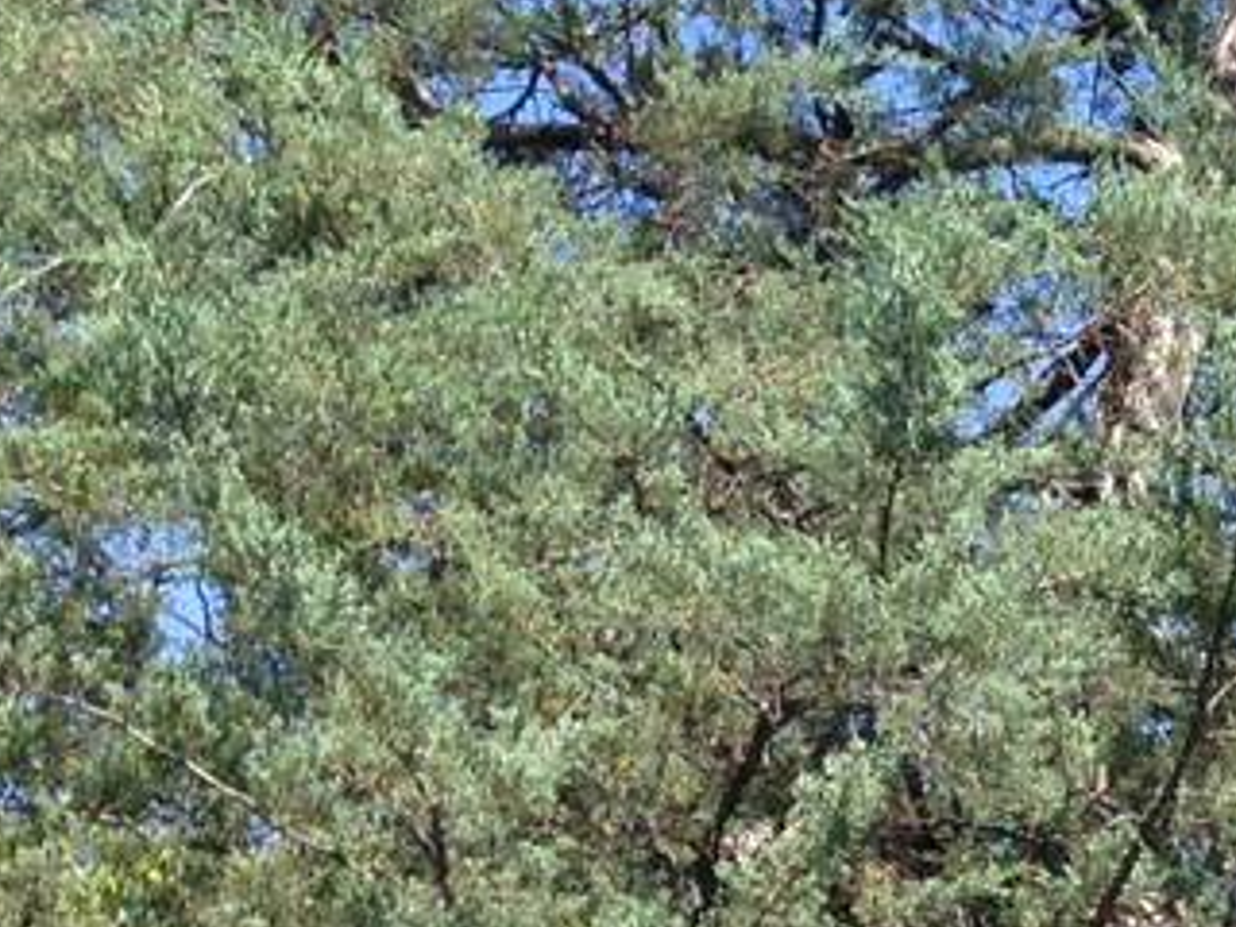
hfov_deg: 10.4
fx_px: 5891
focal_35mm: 165
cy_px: 1839
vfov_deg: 8.5
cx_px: 2905
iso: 50
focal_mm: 4.13
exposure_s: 1/623
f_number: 2.4
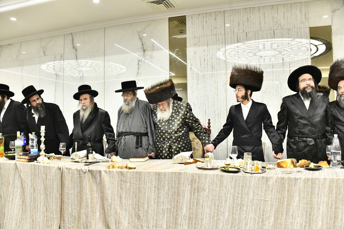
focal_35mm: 28
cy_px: 114
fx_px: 268
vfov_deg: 46.4
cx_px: 172
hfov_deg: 65.5
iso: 3200
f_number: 5.6
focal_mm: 28
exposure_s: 1/125
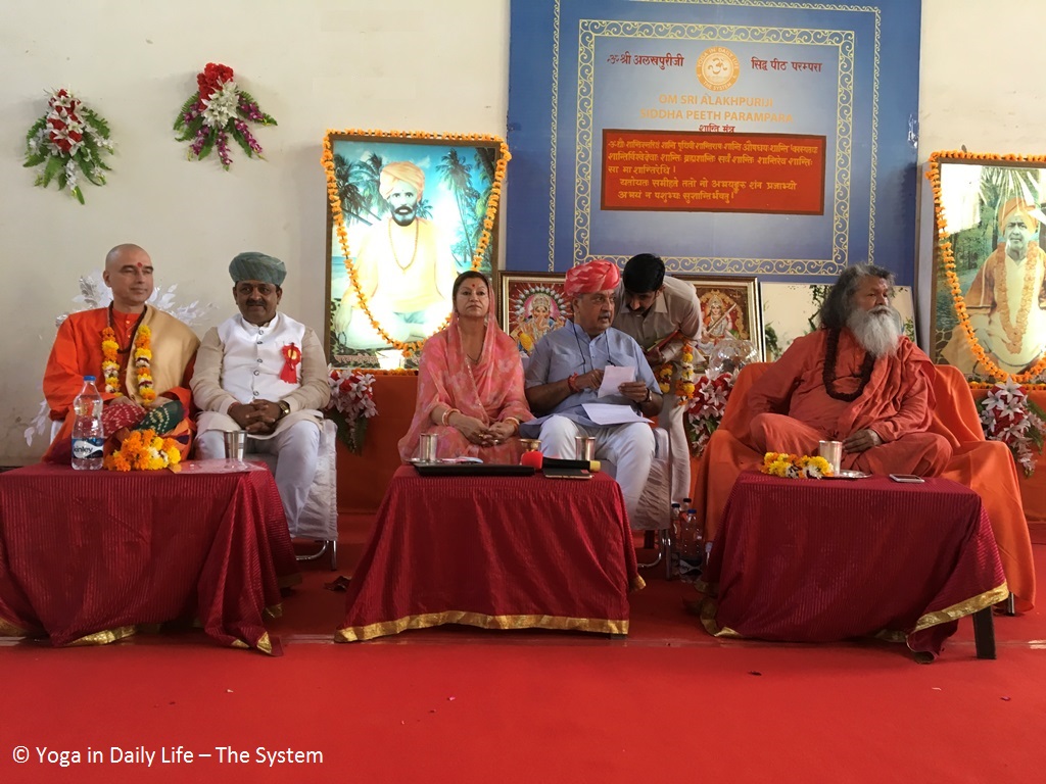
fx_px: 876
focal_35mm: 29
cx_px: 523
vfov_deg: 48.2
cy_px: 392
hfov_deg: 61.7
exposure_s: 1/33
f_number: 2.2
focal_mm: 4.15
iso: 100
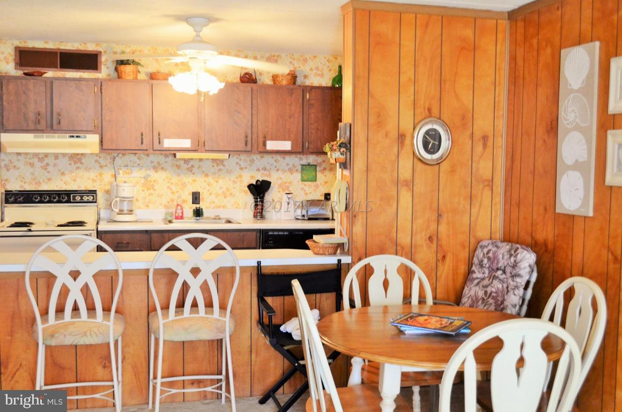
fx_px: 672
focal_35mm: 39
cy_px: 206
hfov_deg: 49.6
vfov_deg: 34.1
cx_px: 311
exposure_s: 1/30
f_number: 4.2
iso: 1600
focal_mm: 26
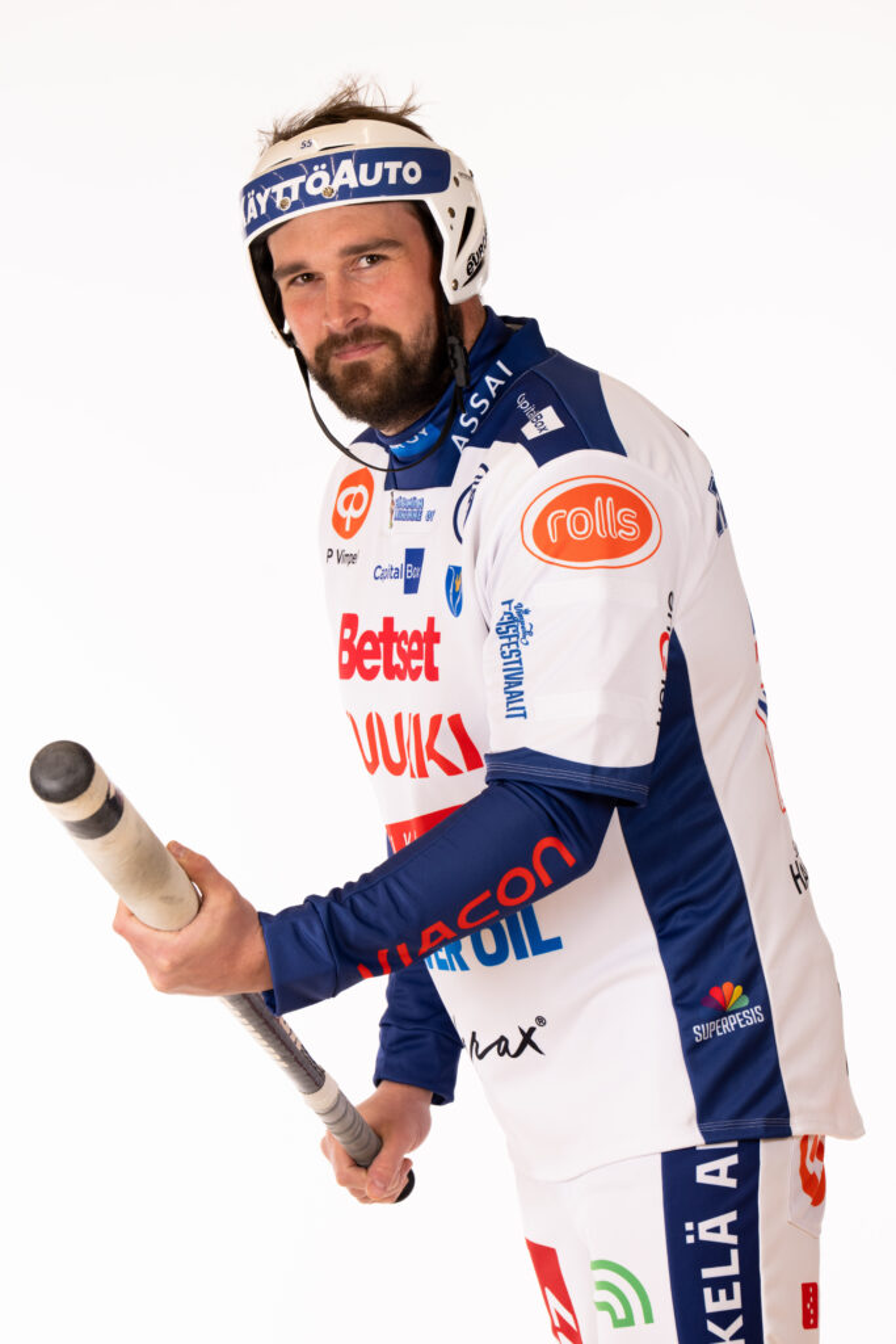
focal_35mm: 176
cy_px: 672
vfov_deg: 11.7
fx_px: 6568
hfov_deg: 7.8
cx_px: 448
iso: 1000
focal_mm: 176
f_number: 8
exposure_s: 1/125
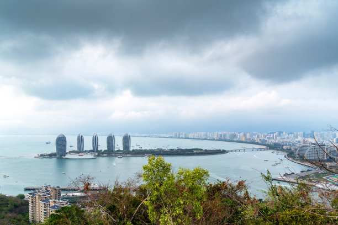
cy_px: 112
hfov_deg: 65.5
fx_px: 263
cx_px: 169
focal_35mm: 28
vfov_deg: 46.4
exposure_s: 1/100
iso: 100
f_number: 8
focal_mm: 28
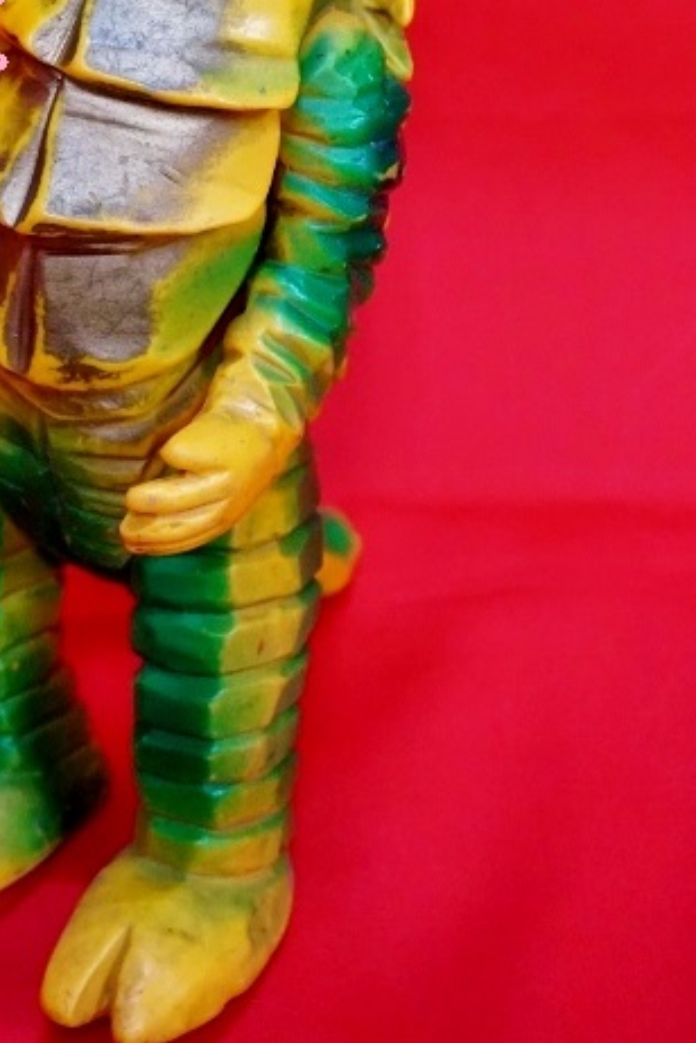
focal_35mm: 104
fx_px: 3016
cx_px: 112
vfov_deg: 19.5
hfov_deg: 13.1
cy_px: 217
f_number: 5.6
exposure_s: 1/40
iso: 3200
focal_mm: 40
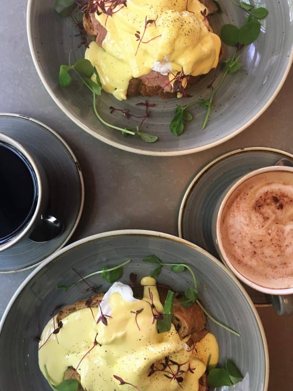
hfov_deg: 48.2
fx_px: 327
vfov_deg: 61.7
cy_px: 196
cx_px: 146
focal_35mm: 29
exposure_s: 1/33
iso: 160
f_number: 2.2
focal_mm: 4.15
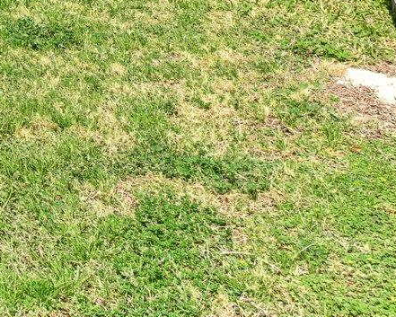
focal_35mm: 61
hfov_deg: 17.3
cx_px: -462
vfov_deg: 19.3
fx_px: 715
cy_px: -243
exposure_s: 1/200
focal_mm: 14
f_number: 8
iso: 100
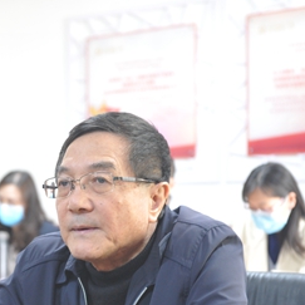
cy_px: 208
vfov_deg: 18.4
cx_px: 93
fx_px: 937
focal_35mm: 94
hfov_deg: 18.4
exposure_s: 1/40
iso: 1600
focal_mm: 48
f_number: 3.2
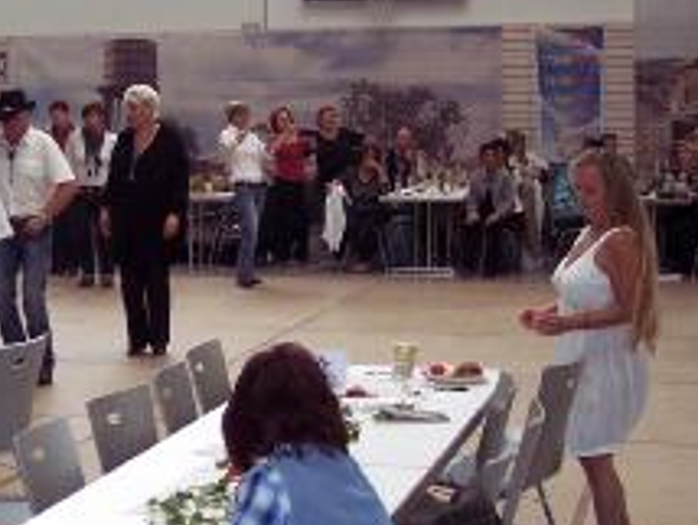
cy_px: 191
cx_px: 13
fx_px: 1837
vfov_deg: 16.2
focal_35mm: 91
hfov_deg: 20.9
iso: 140
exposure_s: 1/60
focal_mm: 8
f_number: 2.8
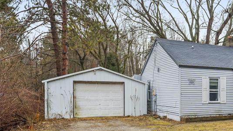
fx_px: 198
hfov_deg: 57.2
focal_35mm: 32
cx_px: 181
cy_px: 55
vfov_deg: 36.6
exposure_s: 1/100
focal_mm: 16
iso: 100
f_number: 1.8
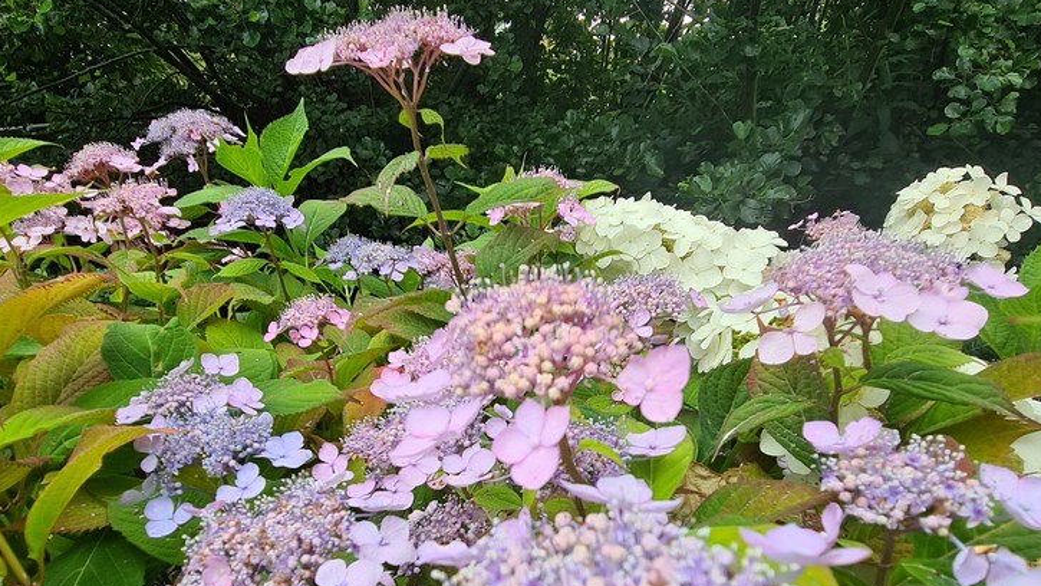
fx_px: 552
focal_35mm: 20
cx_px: 504
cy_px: 398
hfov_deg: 86.6
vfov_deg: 54.6
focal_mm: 2.2
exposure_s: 1/217
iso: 50
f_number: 2.2
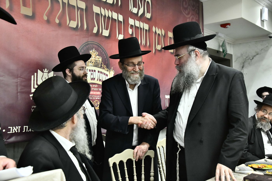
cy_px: 90
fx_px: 332
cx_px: 136
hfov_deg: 44.5
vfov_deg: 30.5
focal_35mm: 44
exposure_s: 1/125
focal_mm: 44
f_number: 5.6
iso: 4000
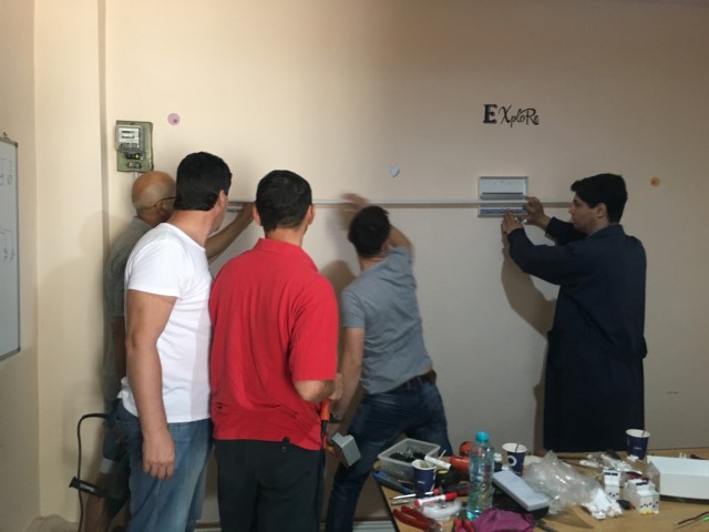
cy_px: 266
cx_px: 354
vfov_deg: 48.2
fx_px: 594
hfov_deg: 61.7
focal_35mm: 29
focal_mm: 4.15
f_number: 2.2
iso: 200
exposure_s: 1/33
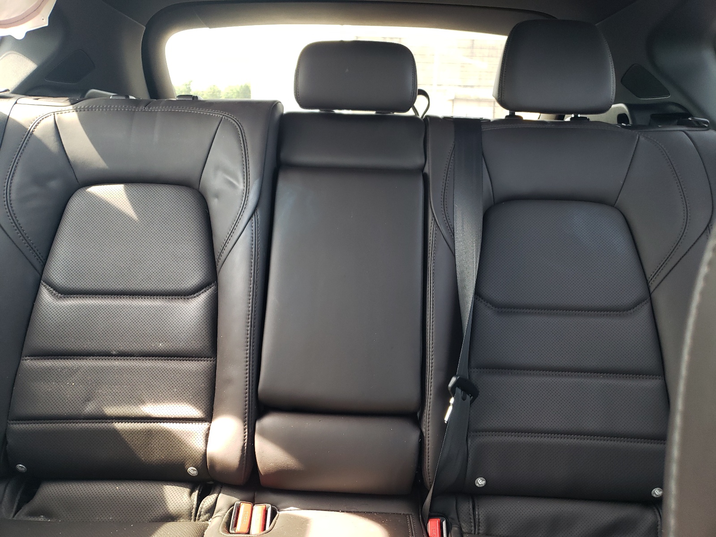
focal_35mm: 26
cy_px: 268
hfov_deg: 67.3
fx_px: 538
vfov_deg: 53.1
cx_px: 358
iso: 76
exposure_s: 1/60.2
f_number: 1.5
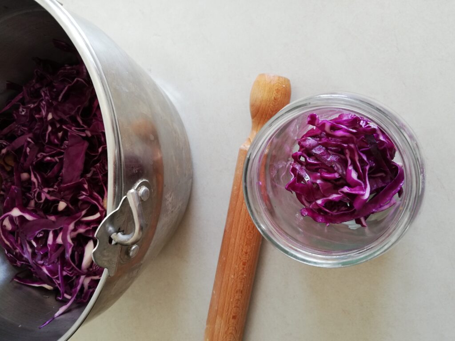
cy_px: 170
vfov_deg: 53.1
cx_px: 228
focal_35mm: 26
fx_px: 342
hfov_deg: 67.3
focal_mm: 3.81
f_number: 2.2
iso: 100
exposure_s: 1/50
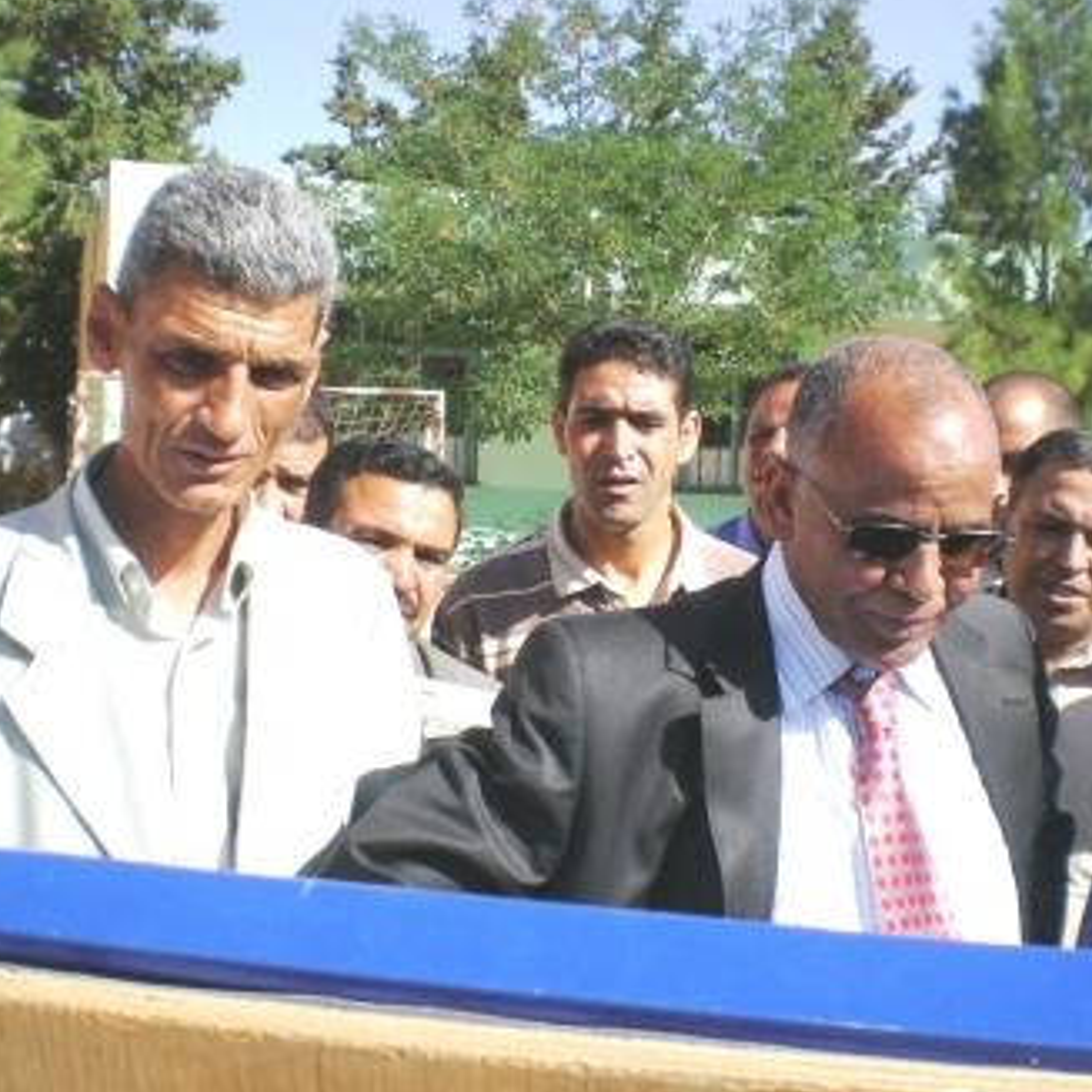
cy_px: 534
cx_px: 614
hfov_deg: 36.7
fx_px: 1642
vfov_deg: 36.8
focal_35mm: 46
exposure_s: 1/380
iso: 50
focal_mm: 6.3
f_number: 4.6
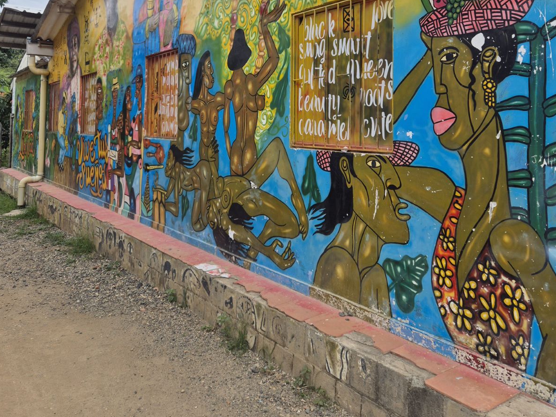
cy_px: 102
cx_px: 277
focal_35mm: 31
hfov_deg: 58.4
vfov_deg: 43.9
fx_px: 498
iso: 25
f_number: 1.8
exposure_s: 1/909
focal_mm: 5.4
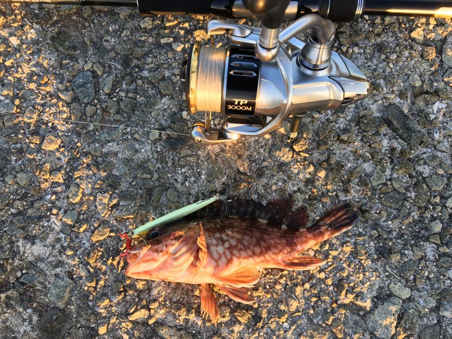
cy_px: 170
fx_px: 379
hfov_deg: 61.7
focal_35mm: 29
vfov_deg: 48.2
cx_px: 226
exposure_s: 1/120
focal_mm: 4.15
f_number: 2.2
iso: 25
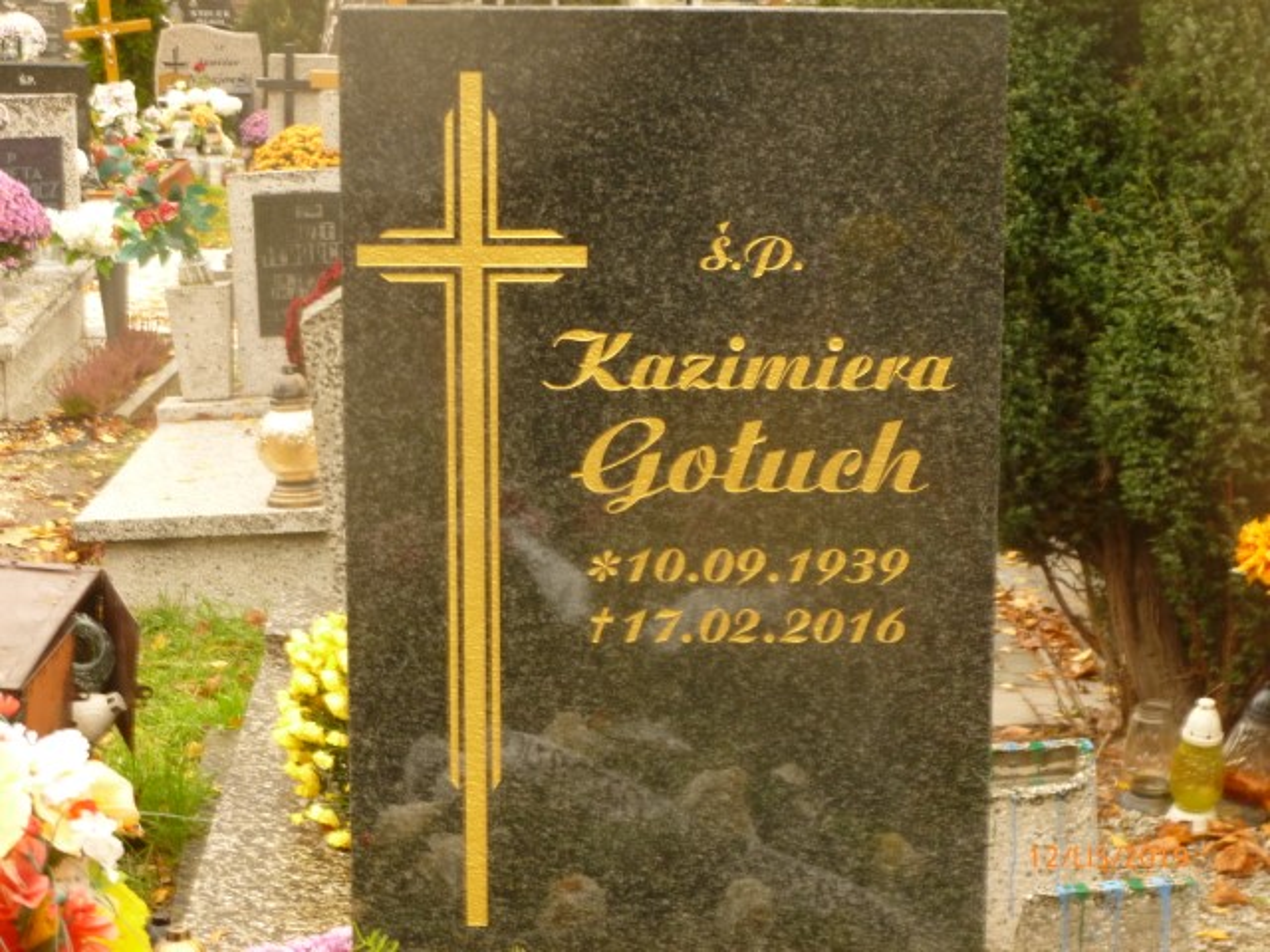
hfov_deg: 24.4
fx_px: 2935
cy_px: 476
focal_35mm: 80
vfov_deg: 18.4
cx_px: 635
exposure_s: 1/15
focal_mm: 14.2
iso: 200
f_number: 4.5
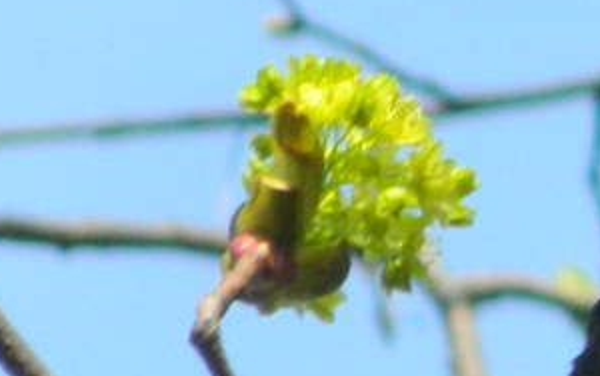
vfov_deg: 0.4
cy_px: -714
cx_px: 834
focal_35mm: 2965
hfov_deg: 0.7
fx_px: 48520
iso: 220
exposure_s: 1/500
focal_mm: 94.5
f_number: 5.8
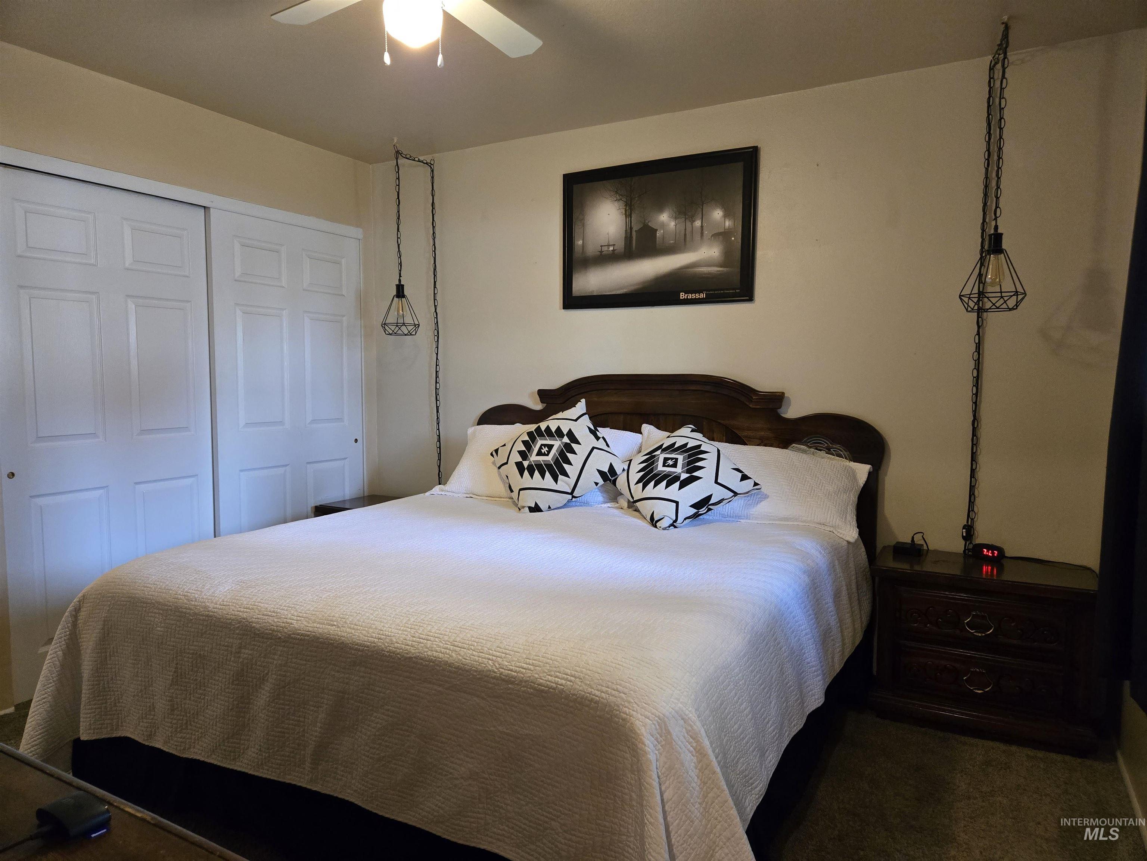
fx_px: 762
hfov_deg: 73.9
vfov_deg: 58.9
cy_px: 430
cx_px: 574
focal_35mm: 23
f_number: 1.8
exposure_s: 1/120
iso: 500
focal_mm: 5.4
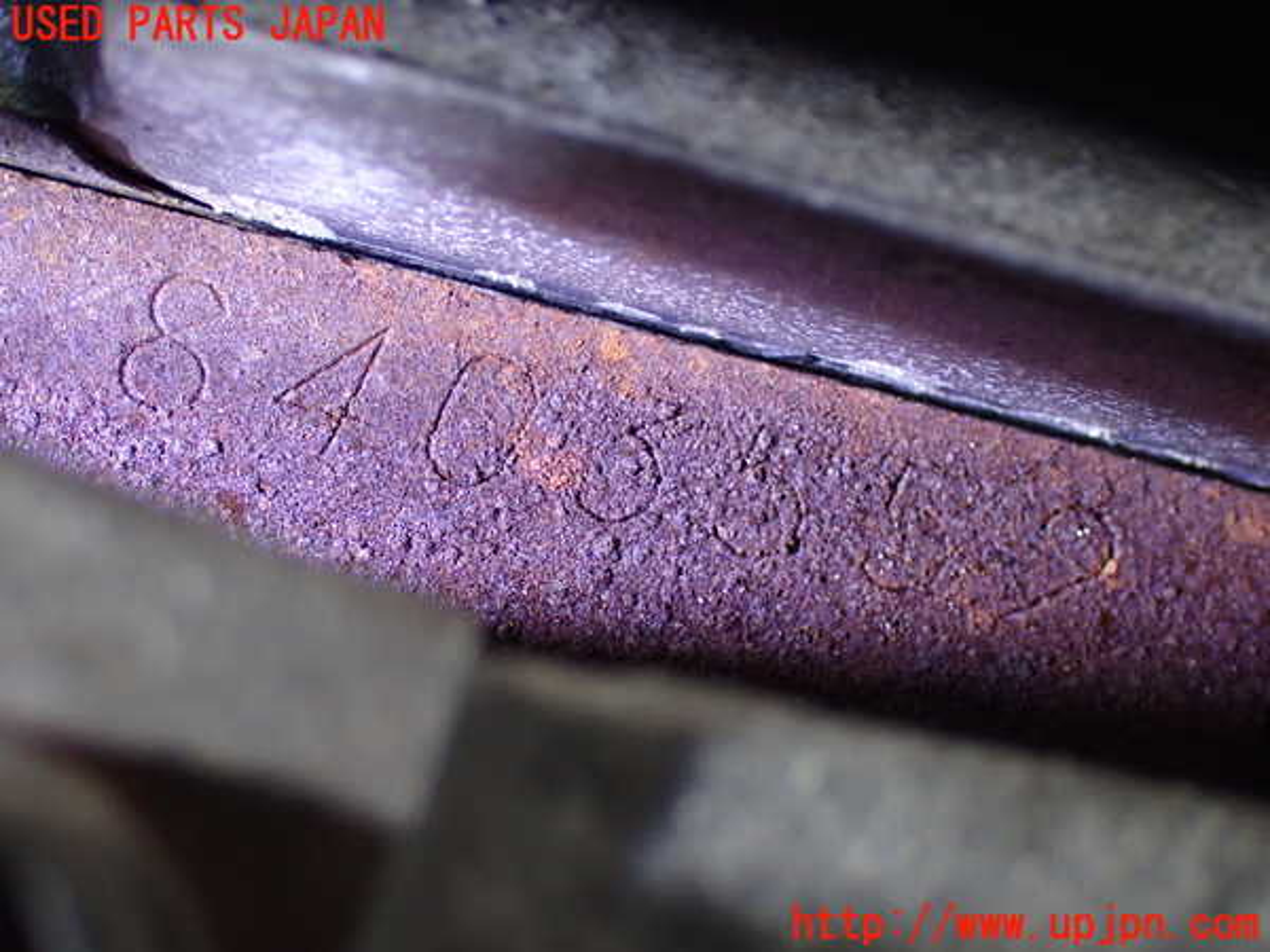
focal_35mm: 62
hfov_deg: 31.2
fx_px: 2275
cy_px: 476
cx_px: 635
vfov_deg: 23.7
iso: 500
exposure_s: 1/250
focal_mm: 11.09
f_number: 3.6
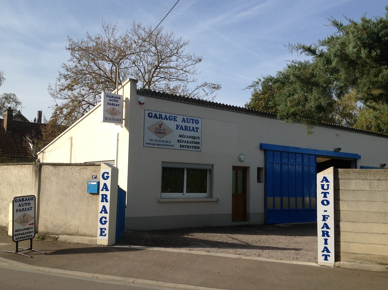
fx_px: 436
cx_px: 198
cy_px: 149
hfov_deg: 47.9
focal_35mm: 39
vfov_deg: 36.7
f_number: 2.4
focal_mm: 4.28
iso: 50
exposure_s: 1/1374
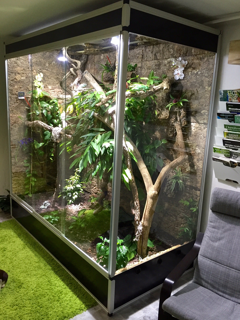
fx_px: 277
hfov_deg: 46.8
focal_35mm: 30
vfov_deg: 60.0
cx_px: 121
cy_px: 159
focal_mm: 4.15
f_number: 2.2
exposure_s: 1/33
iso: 160
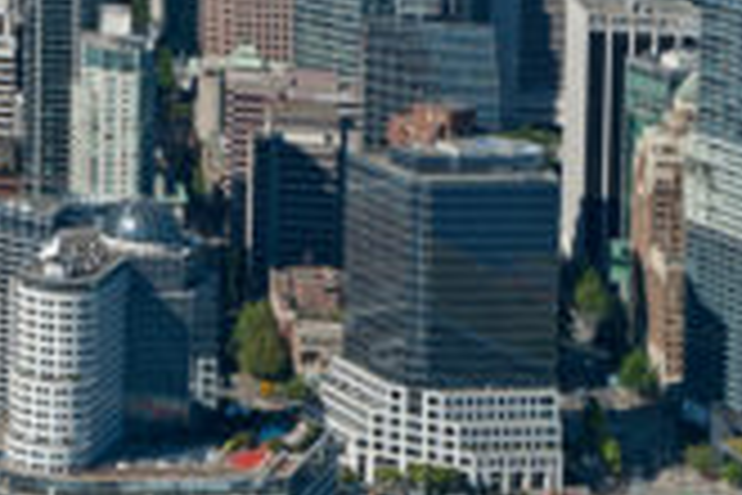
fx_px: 4349
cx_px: -333
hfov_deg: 9.5
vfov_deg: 6.4
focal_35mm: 211
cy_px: 695
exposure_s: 1/800
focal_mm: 58
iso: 200
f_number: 9
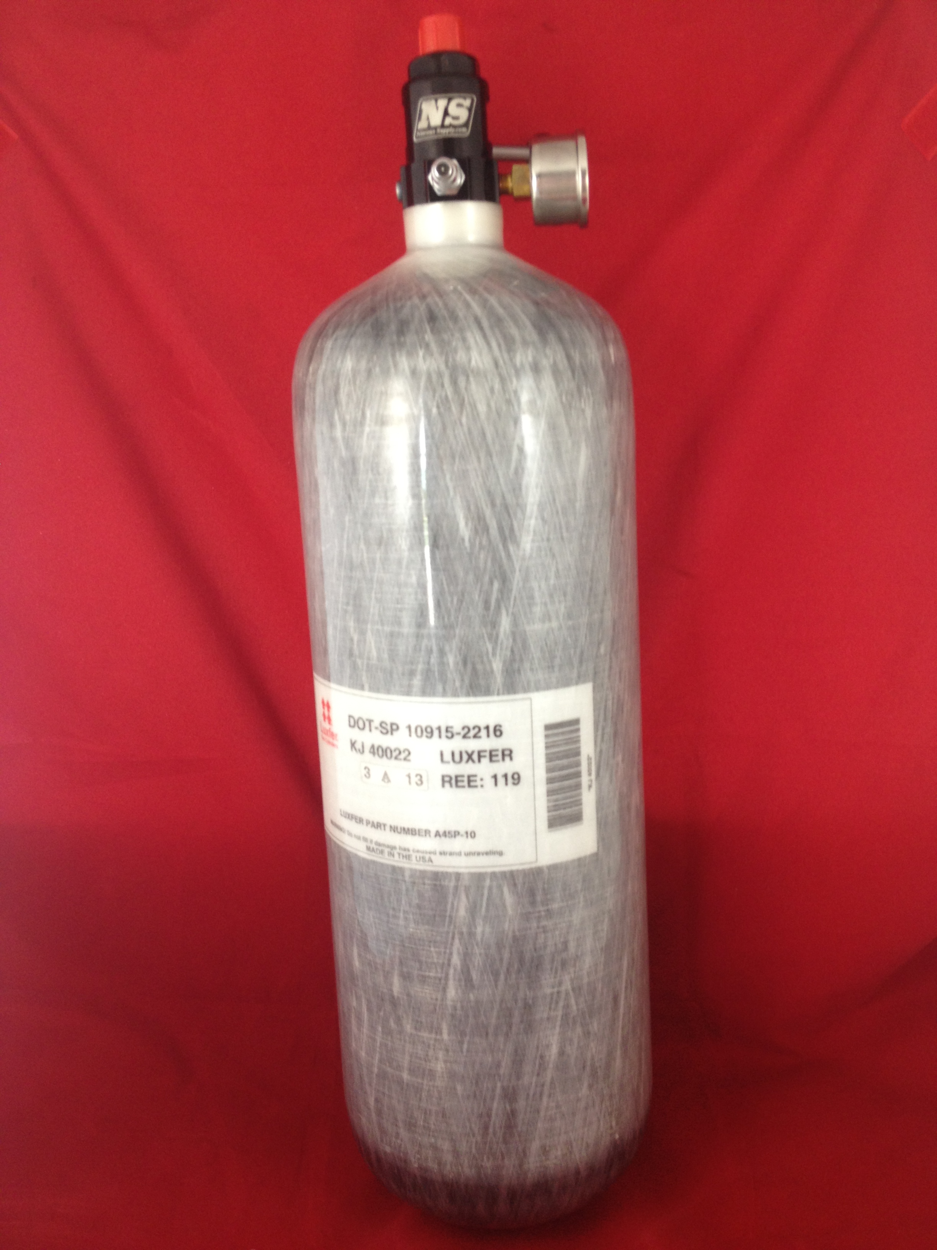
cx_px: 468
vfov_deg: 52.6
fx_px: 1263
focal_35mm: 35
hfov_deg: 40.7
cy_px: 625
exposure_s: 1/30
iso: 80
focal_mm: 4.28
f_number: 2.4
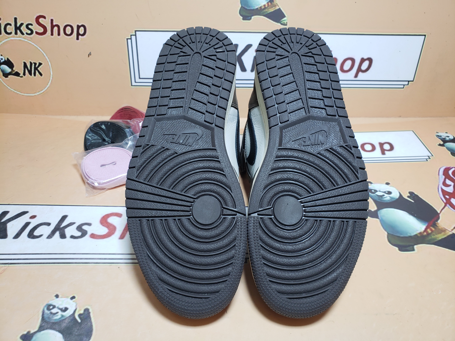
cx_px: 228
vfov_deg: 53.1
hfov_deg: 67.3
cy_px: 170
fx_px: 342
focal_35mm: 26
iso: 50
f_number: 2.4
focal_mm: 4.3
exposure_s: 1/109
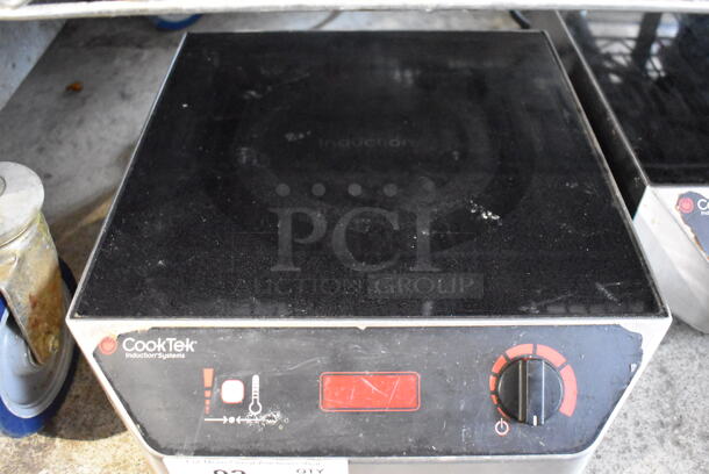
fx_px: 621
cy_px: 237
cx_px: 354
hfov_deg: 59.4
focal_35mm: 32
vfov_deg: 41.8
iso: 12800
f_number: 3.8
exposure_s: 1/30
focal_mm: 21
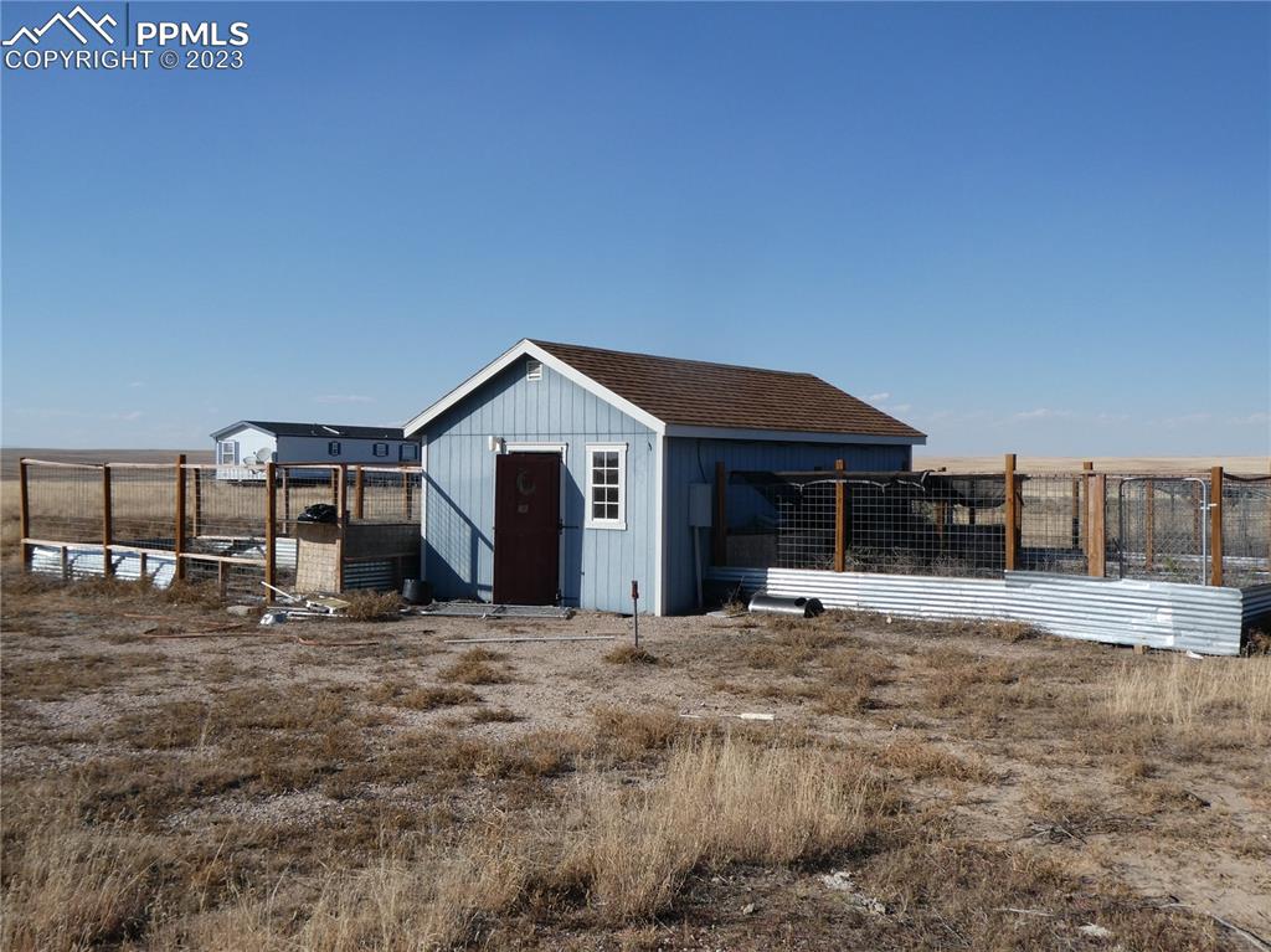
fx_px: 1211
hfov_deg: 55.4
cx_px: 636
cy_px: 476
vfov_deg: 42.9
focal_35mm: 33
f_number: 4.5
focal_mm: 5.8
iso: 80
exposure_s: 1/800
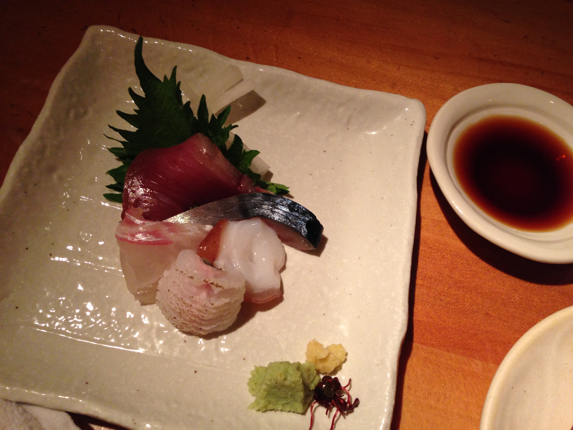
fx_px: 546
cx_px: 286
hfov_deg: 55.4
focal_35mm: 33
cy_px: 215
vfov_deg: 42.9
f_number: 2.4
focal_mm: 4.12
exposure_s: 1/20
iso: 160
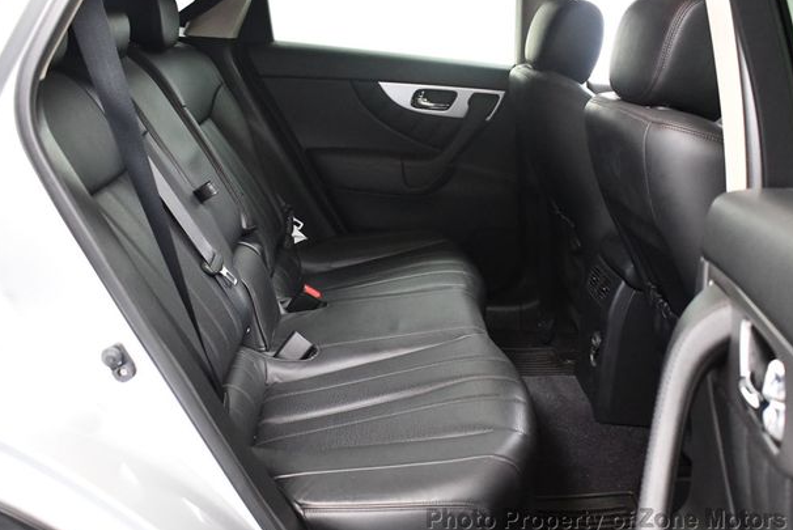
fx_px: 838
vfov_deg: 35.1
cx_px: 411
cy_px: 264
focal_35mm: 38
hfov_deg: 50.7
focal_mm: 18
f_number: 3.5
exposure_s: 1/60
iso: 4000
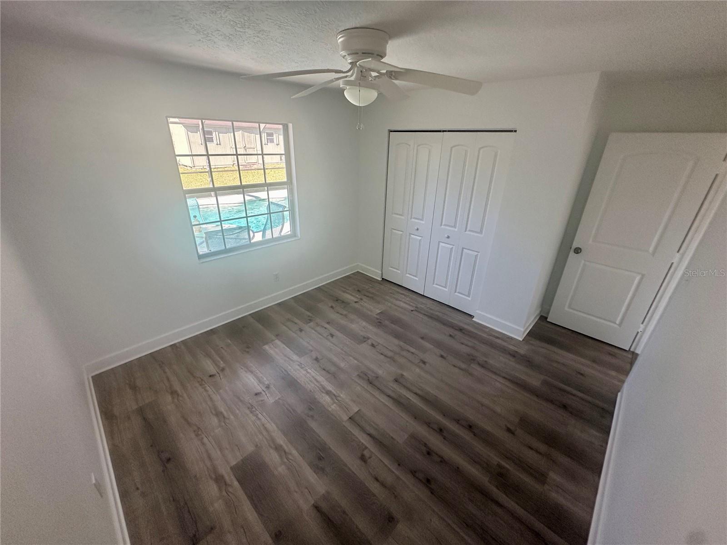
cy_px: 272
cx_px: 364
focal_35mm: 14
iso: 100
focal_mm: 2.22
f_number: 2.2
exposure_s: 1/99
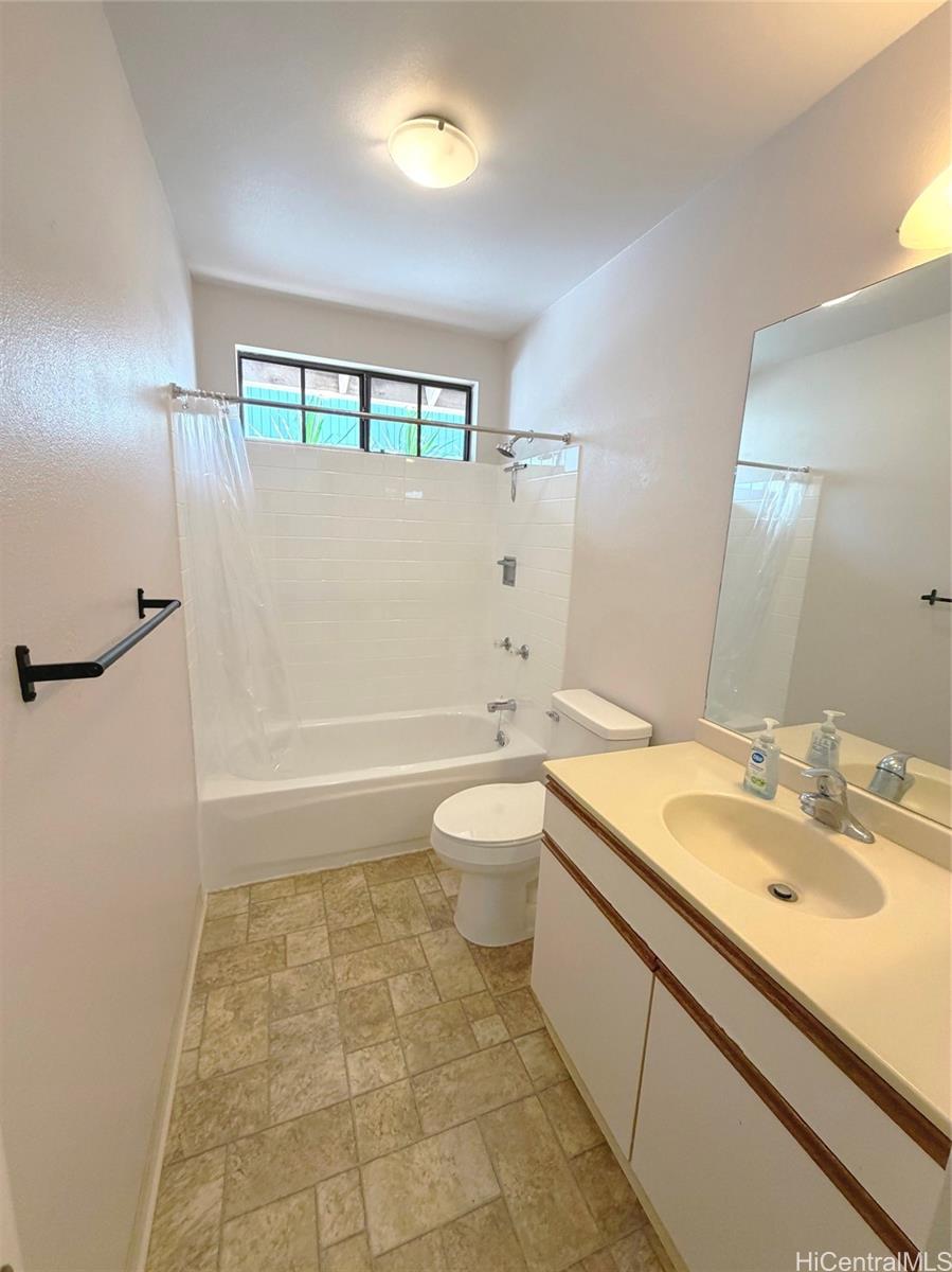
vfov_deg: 102.1
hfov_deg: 85.6
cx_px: 476
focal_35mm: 14
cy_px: 636
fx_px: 514
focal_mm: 2.22
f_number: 2.2
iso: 250
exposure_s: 1/120
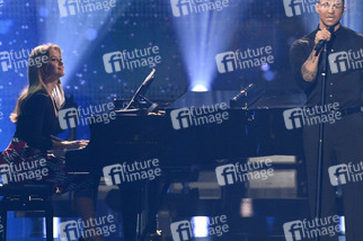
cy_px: 144
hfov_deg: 4.0
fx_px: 5228
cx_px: 215
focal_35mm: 519
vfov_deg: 2.6
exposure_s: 1/250
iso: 8000
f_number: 5.6
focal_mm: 370
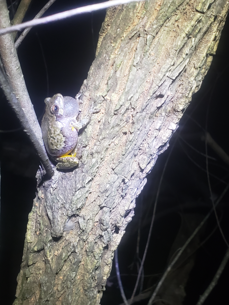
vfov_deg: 67.3
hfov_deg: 53.1
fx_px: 229
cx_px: 114
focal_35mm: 26
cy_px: 152
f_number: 2.4
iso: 320
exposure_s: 1/50
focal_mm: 4.3
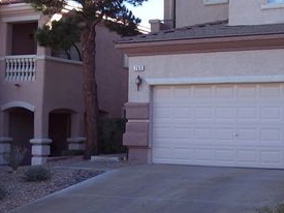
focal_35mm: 71
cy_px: 70
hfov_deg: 27.4
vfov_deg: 20.6
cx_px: 164
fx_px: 582
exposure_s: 1/250
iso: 100
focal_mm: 8
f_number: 3.4
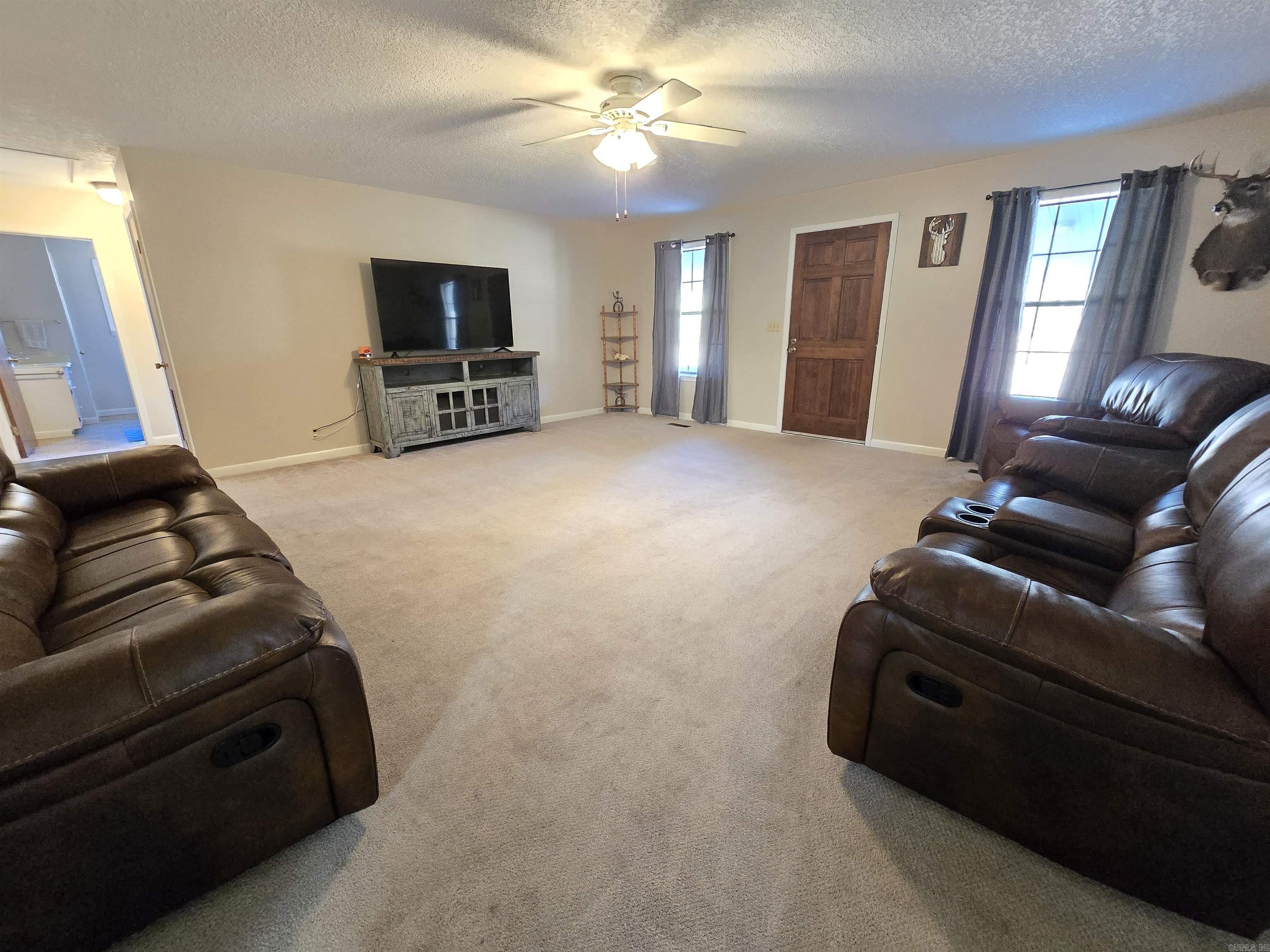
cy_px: 476
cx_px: 635
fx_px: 477
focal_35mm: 13
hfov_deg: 106.2
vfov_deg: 89.9
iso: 1250
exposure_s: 1/40
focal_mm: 2.2
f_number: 2.2
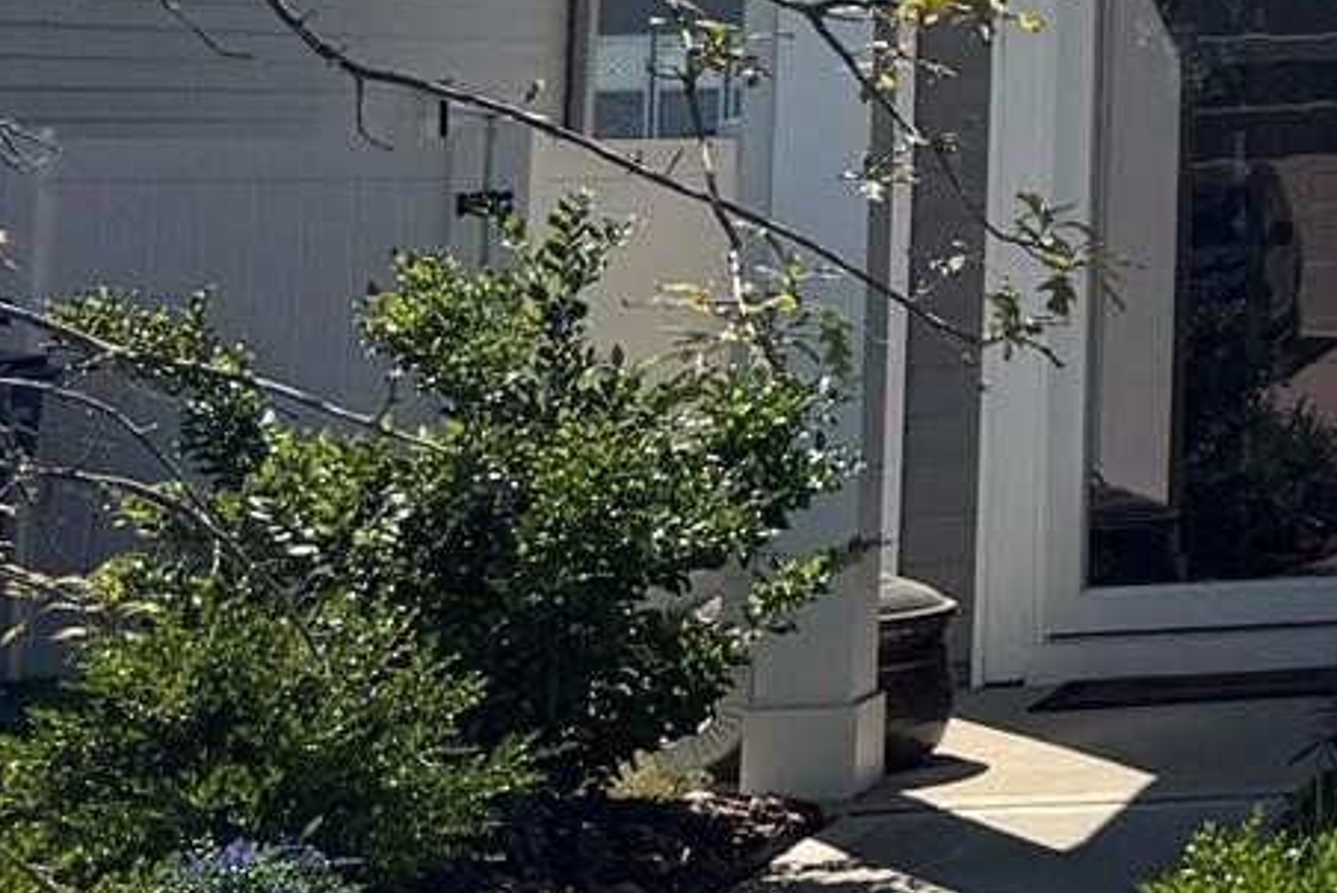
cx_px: 2807
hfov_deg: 14.5
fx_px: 4199
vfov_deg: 11.6
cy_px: -512
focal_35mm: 113
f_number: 1.78
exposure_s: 1/4950
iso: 80
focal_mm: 6.76
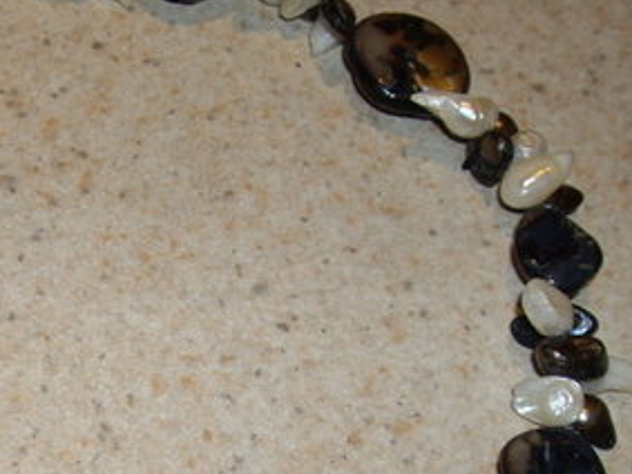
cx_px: 0
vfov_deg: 16.9
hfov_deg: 21.9
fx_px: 1569
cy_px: 443
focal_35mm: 86
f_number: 4.3
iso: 50
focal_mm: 6.2
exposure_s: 1/40
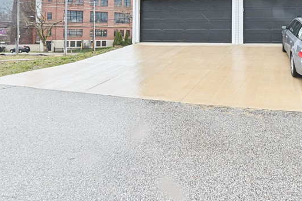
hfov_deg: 57.2
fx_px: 260
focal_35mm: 31
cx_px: 227
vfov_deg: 39.6
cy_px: 26
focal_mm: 15
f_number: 9
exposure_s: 1/125
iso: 640
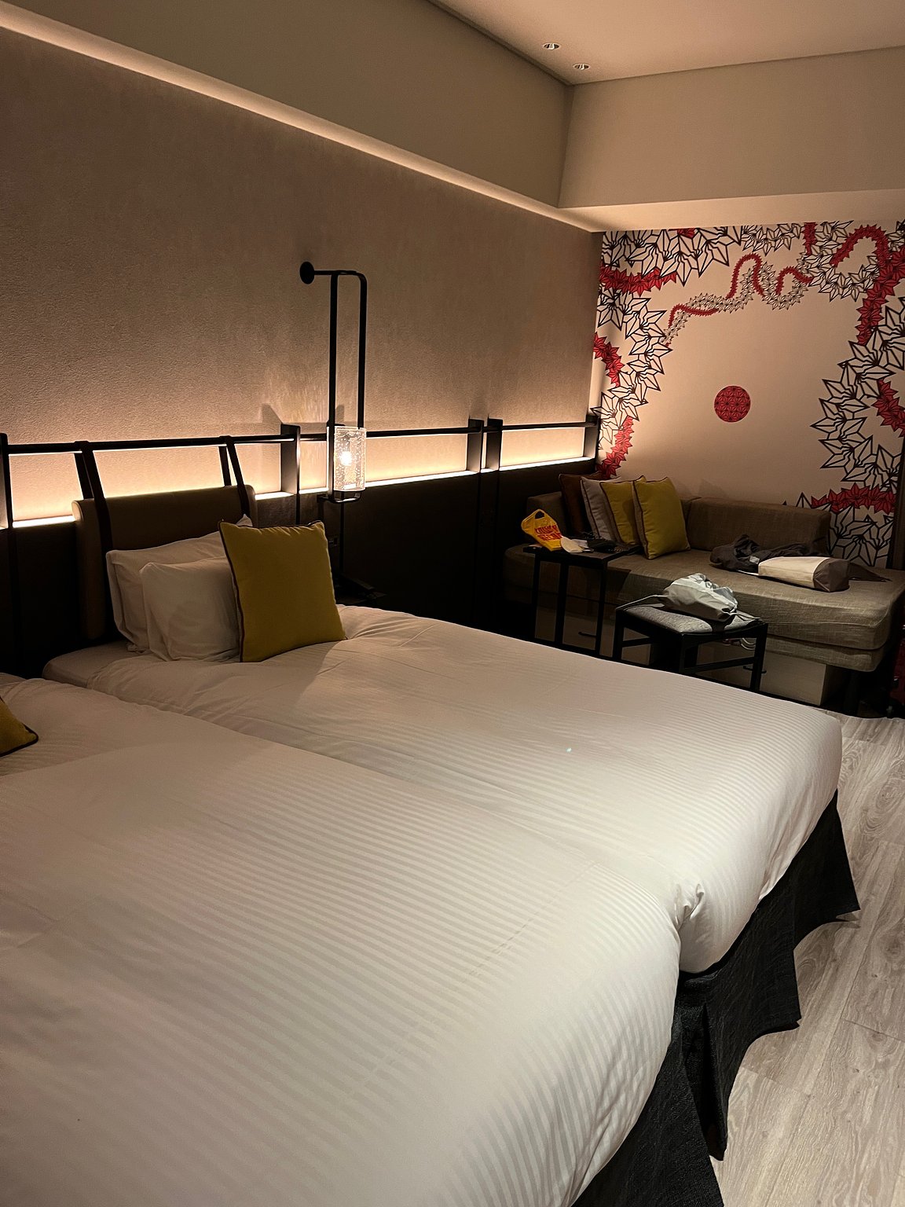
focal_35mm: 26
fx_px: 906
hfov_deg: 53.1
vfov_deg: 67.3
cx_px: 452
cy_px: 604
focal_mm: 5.1
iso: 160
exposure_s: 1/50
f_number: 1.6
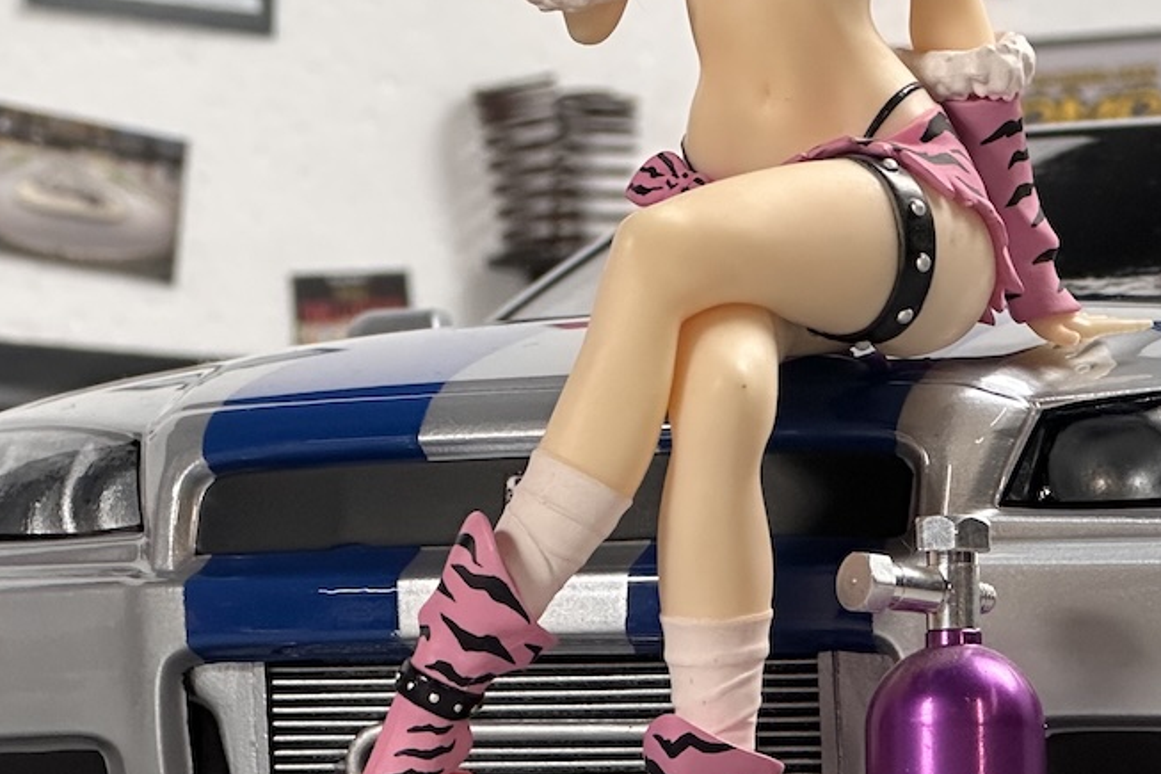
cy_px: 207
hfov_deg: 11.2
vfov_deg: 7.5
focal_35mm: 184
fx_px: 5932
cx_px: 805
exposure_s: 1/100
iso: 125
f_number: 2.8
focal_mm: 9
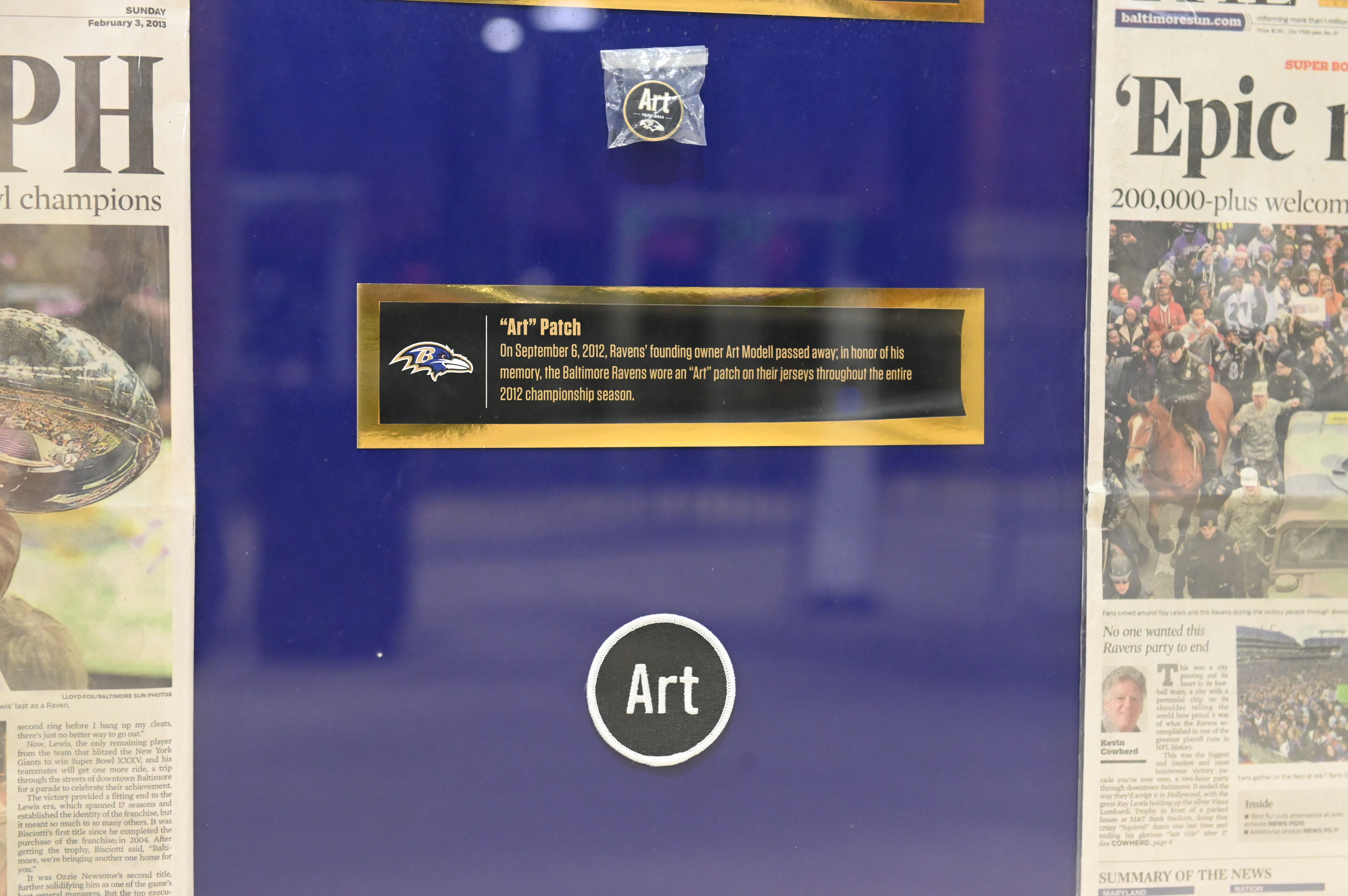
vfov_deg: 19.4
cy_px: 448
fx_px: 2619
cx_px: 674
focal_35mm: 70
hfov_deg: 28.9
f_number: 5.6
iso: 6400
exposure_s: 1/100
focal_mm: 70
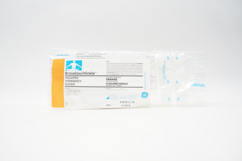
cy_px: 80
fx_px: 181
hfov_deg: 67.4
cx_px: 121
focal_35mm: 27
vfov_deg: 47.8
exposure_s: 1/200
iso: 1600
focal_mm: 18
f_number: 5
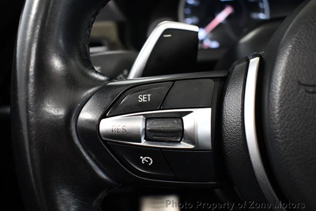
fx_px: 378
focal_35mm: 43
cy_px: 106
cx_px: 160
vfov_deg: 31.3
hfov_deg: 45.4
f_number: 3.8
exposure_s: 1/125
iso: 3200
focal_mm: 21
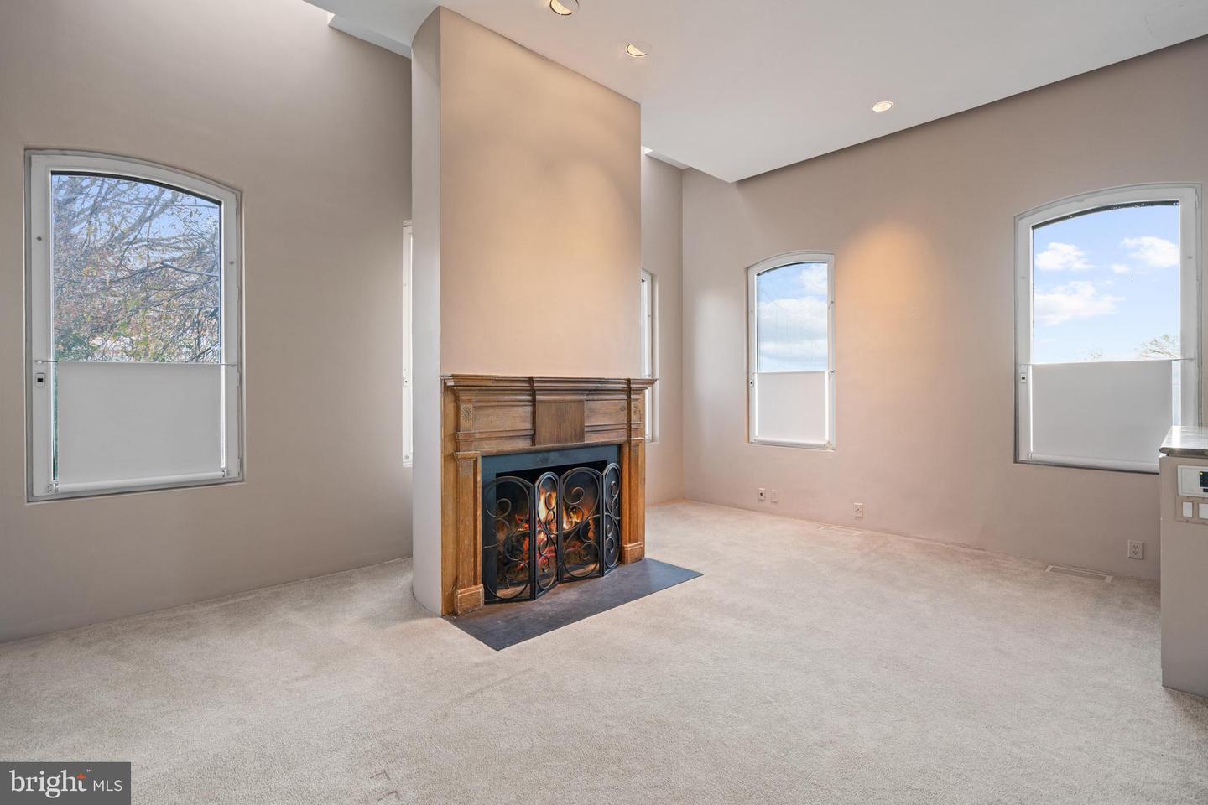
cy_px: 402
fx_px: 537
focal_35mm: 16
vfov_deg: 73.7
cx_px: 604
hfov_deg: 96.7
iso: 640
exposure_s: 1/6
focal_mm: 16
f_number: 4
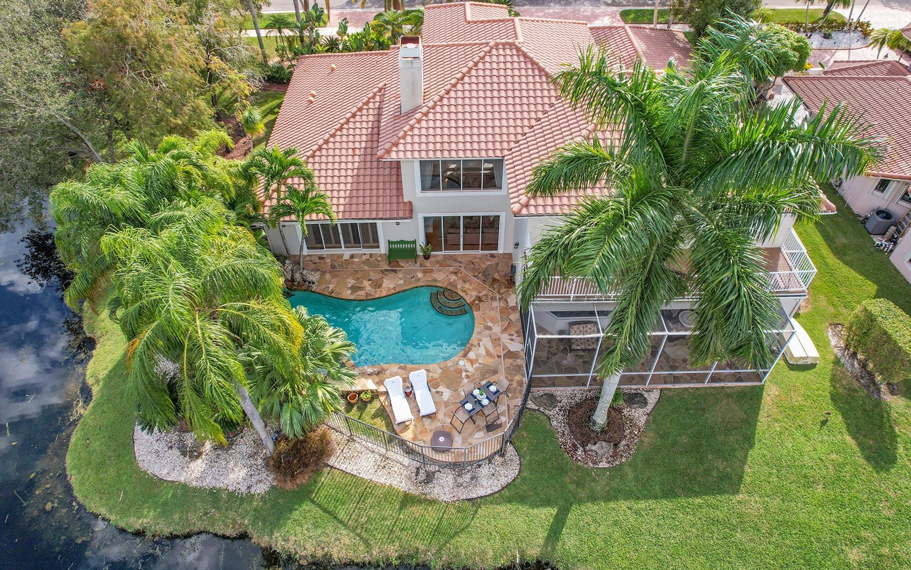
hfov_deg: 77.2
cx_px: 454
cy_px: 272
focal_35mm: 23
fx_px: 571
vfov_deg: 53.0
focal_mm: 8.38
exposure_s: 1/200
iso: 130
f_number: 2.8
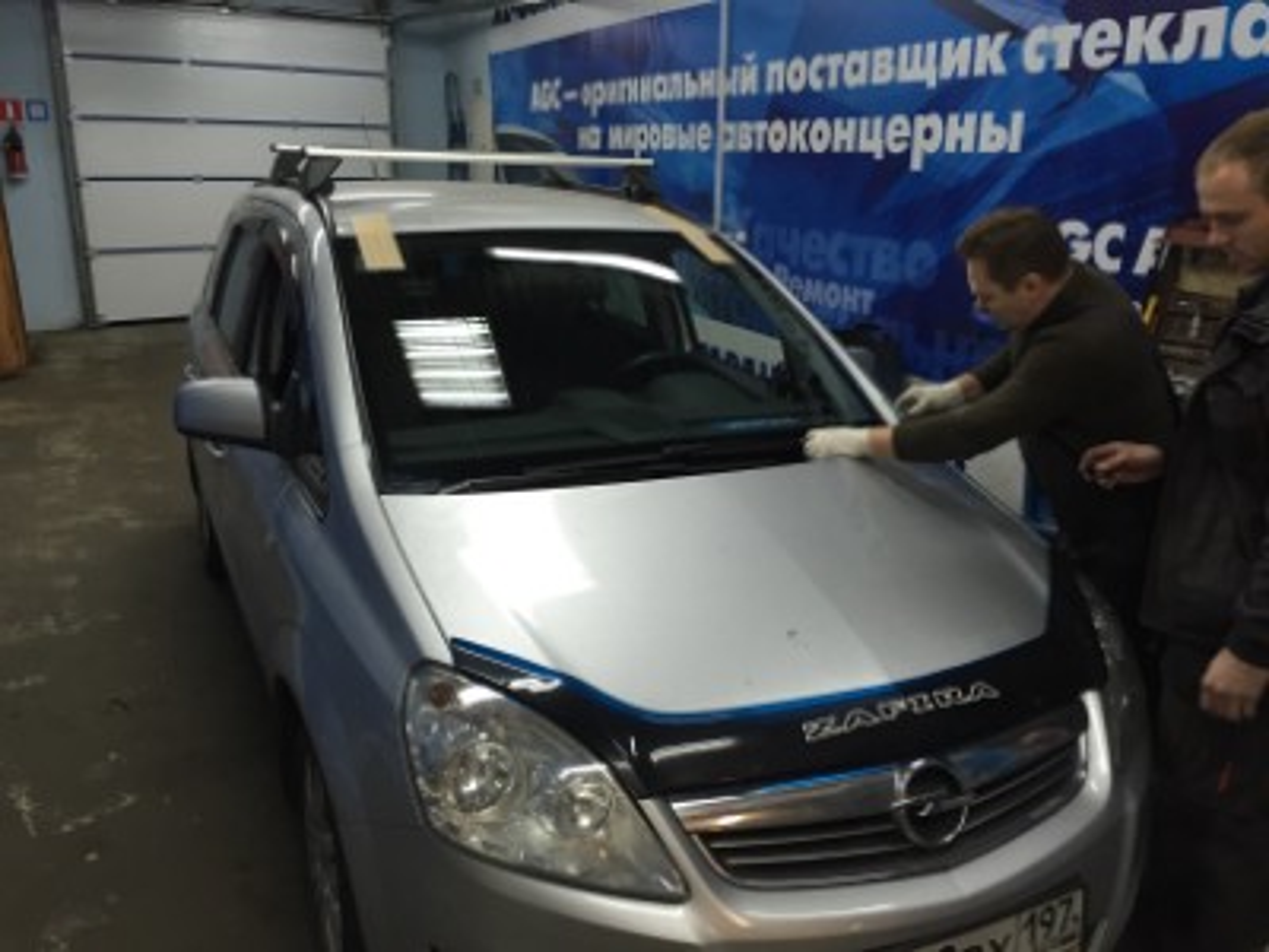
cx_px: 634
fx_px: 1063
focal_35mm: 29
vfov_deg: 48.2
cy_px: 476
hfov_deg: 61.7
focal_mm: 4.15
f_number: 2.2
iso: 80
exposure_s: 1/33
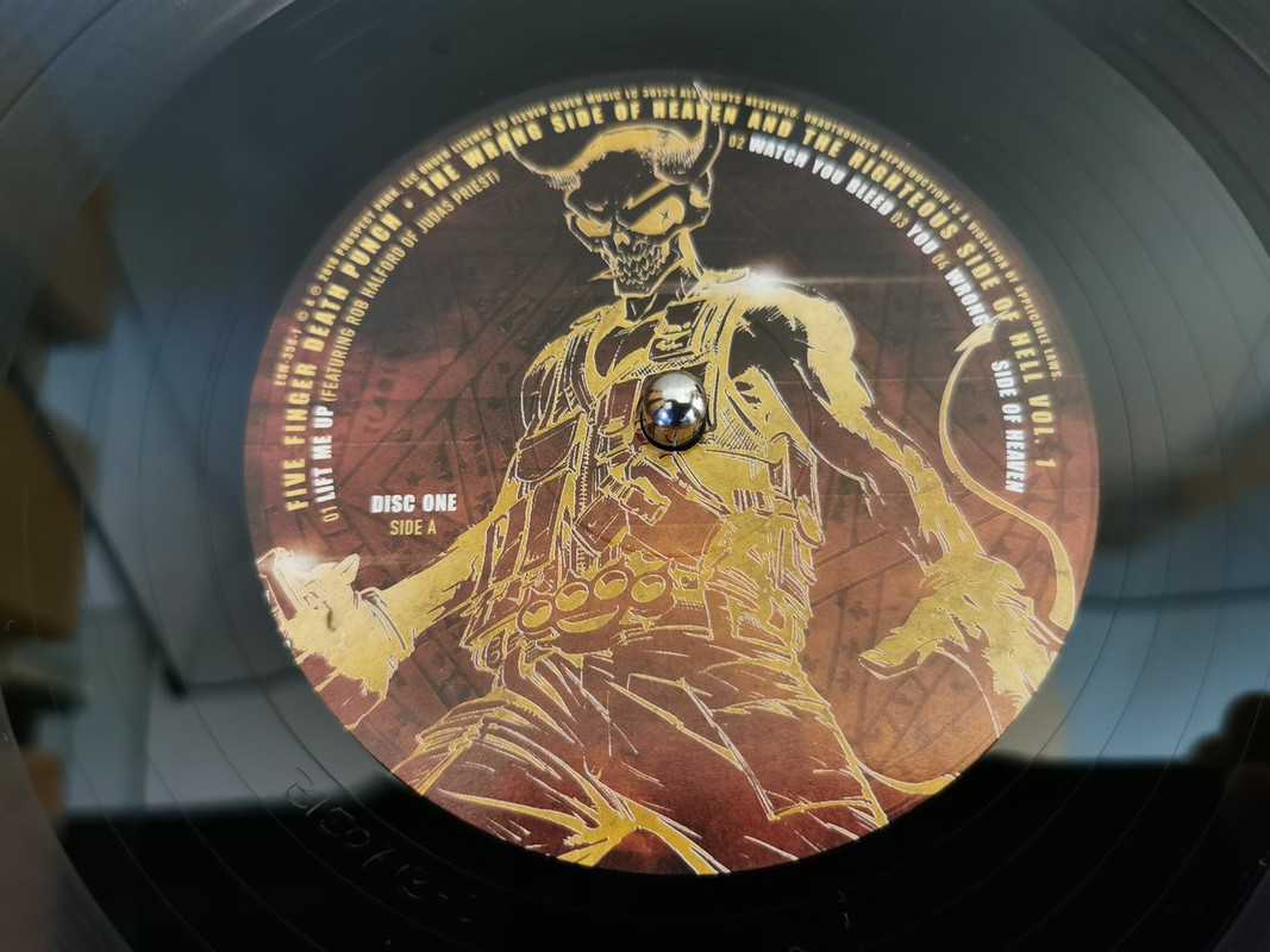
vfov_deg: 51.3
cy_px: 476
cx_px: 635
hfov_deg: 65.3
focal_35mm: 27
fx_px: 990
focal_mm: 5.56
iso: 400
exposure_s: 1/50
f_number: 1.6
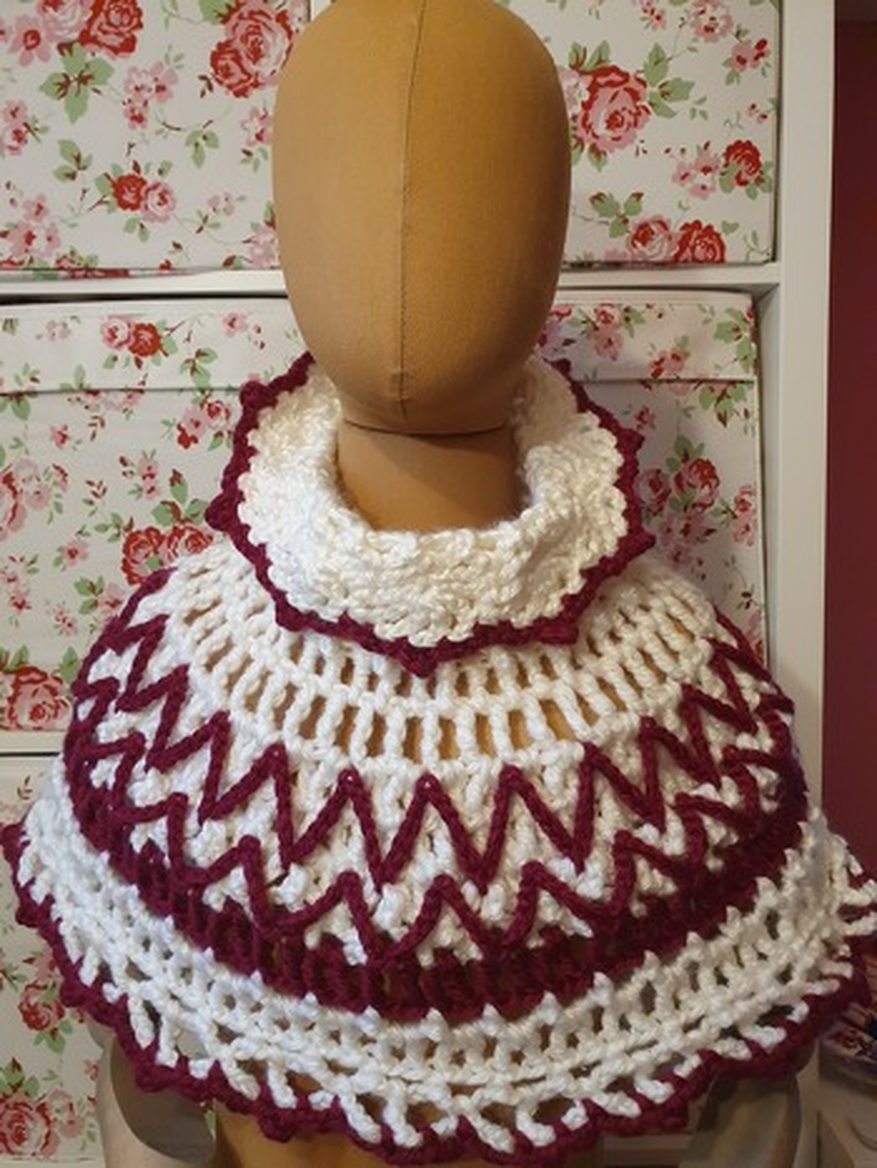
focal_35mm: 26
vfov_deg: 67.3
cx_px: 438
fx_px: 877
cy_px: 584
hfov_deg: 53.1
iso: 400
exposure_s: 1/50
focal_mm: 4.32
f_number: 2.4
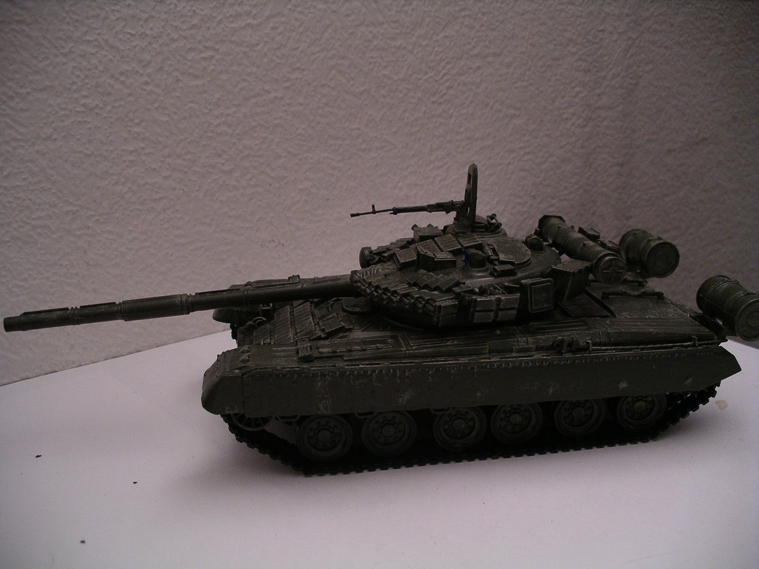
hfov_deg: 50.1
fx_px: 811
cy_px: 284
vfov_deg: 38.7
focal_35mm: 37
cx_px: 380
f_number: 2.8
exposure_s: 1/38
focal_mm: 7.8
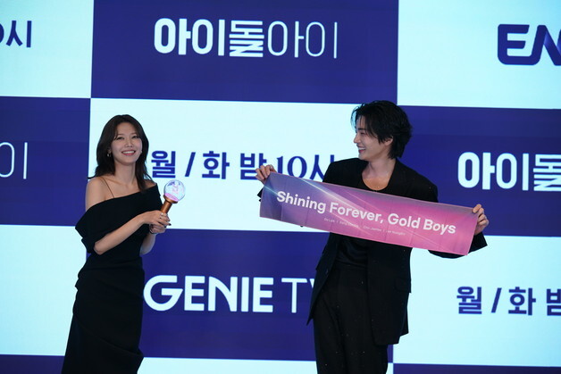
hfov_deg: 17.3
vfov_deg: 11.6
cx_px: 280
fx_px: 1839
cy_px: 187
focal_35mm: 118
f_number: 4
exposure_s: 1/125
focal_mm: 118
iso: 500
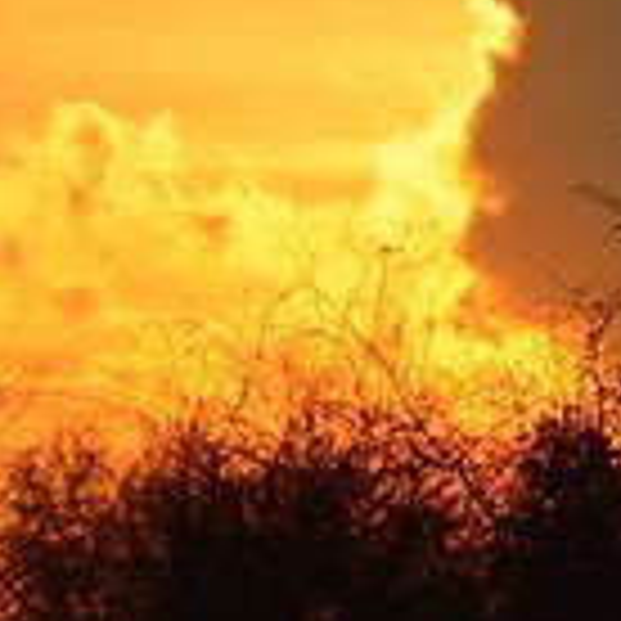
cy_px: -1634
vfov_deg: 1.0
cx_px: 3519
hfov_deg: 1.0
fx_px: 35925
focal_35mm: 1770
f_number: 10
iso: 800
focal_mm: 180
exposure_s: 1/800
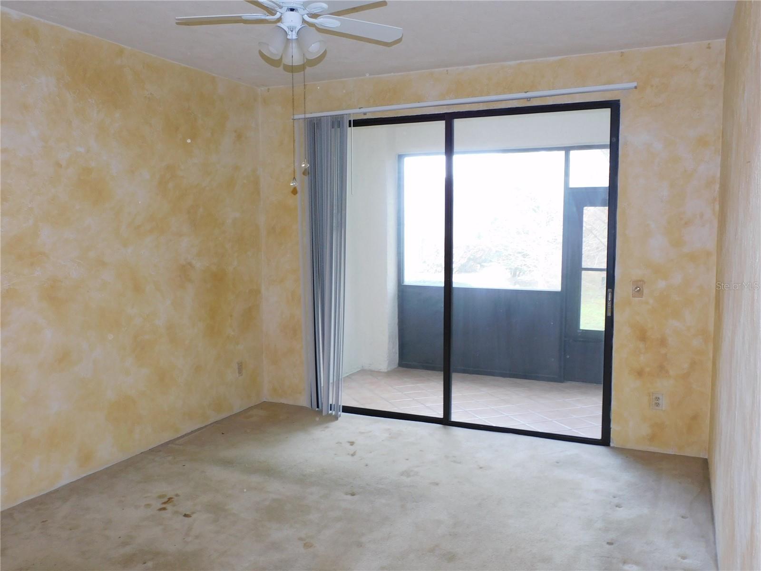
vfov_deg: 46.8
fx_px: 660
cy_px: 286
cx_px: 380
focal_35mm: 30
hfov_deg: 60.0
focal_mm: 5.4
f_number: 3.5
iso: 160
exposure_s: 1/30
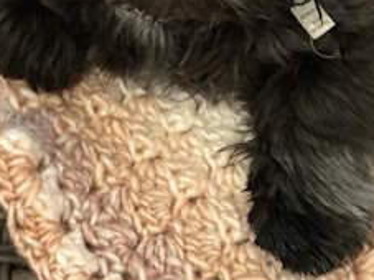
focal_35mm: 183
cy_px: -156
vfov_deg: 7.9
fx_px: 1976
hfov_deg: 10.8
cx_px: 129
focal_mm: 6
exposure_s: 1/24
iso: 400
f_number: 2
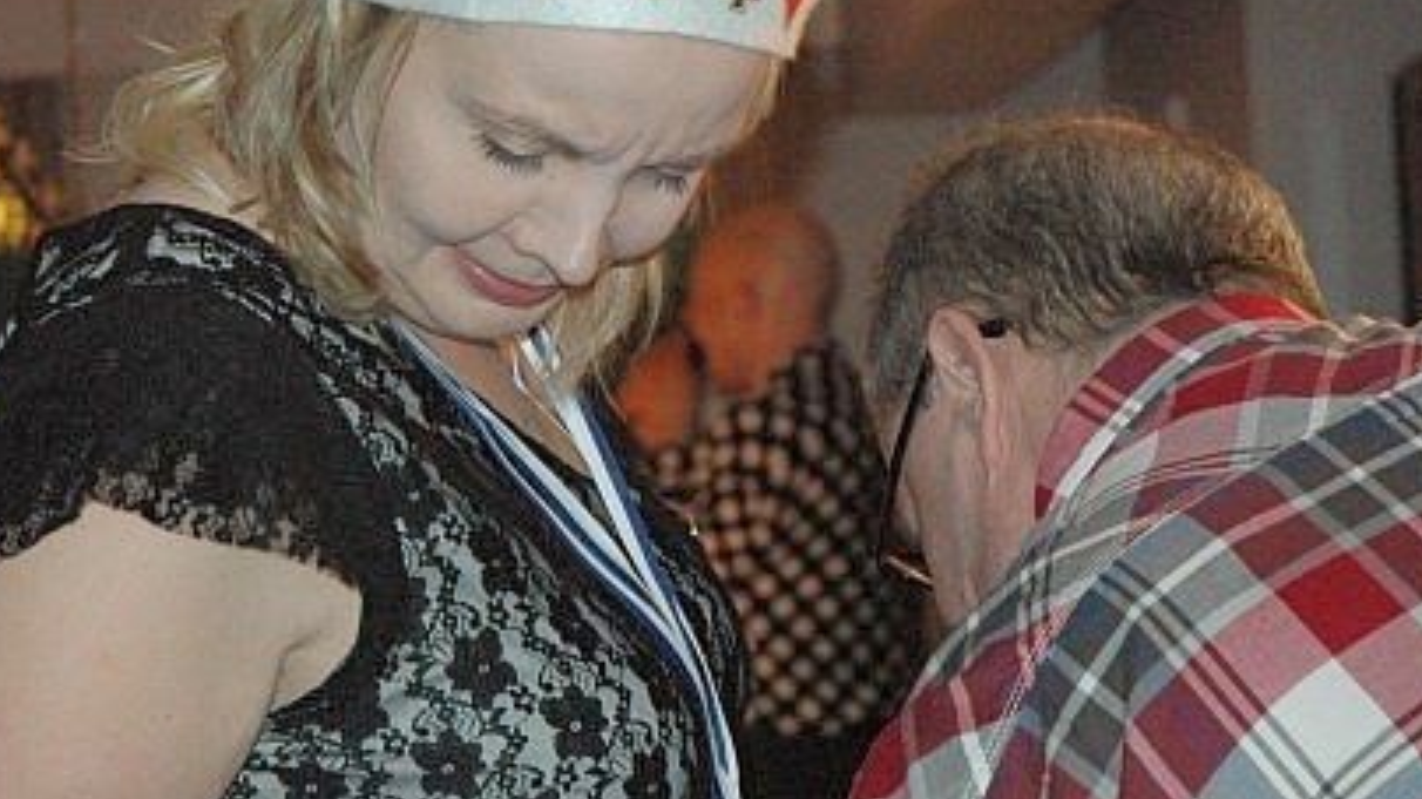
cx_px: 785
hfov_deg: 16.7
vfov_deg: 9.4
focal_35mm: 129
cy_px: 180
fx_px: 4854
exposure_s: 1/60
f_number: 5
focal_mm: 55
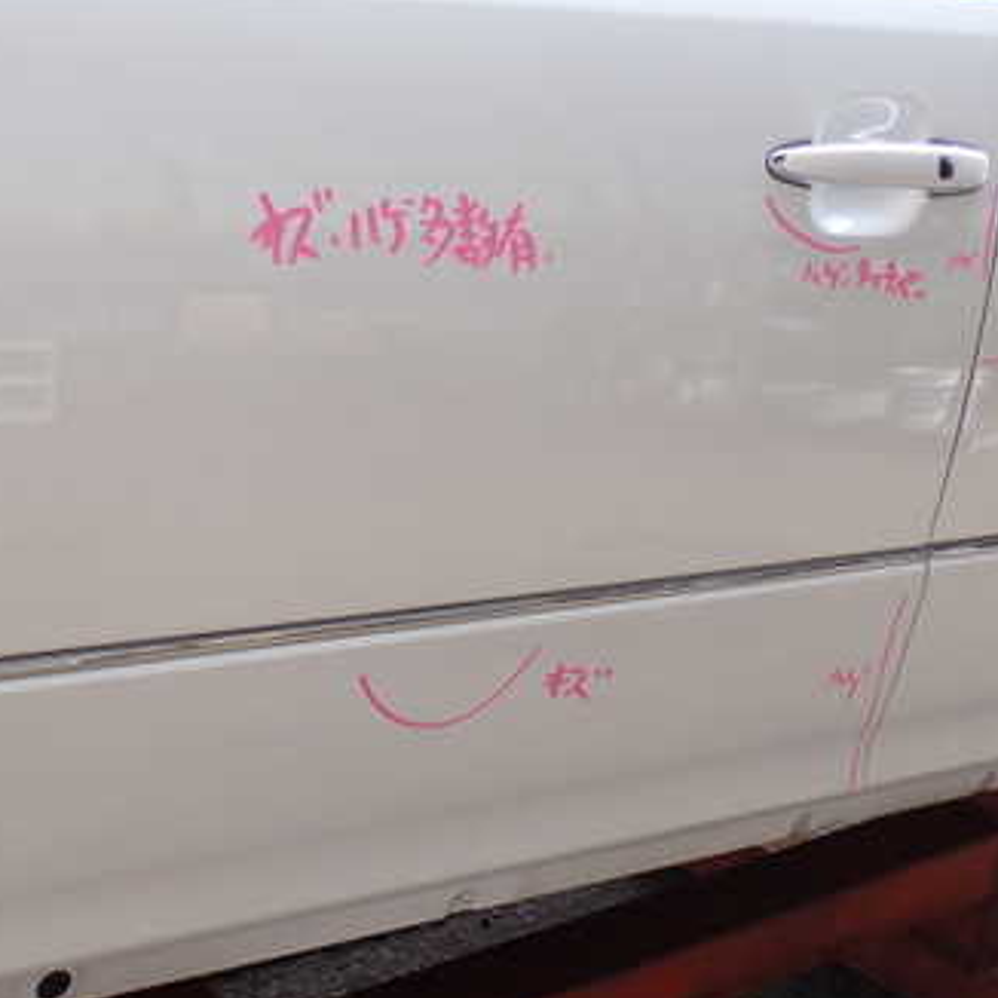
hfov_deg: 32.0
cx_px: 211
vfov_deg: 32.8
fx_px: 1696
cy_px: 481
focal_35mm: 52
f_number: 3.2
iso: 100
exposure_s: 1/100
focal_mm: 5.79
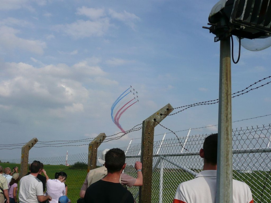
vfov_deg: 33.6
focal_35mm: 43
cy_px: 102
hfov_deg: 43.9
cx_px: 136
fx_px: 337
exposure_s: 1/1300
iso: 100
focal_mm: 7
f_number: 4
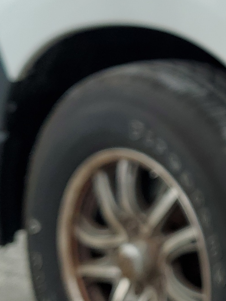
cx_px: 319
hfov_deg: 16.5
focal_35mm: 83
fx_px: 723
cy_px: 51
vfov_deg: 23.1
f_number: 1.5
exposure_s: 1/1429
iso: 50
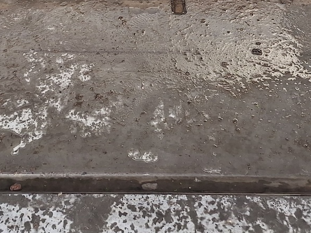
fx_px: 700
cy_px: -97
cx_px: 144
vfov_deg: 17.3
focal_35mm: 78
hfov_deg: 25.0
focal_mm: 5.54
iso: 40
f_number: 1.8
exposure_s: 1/886
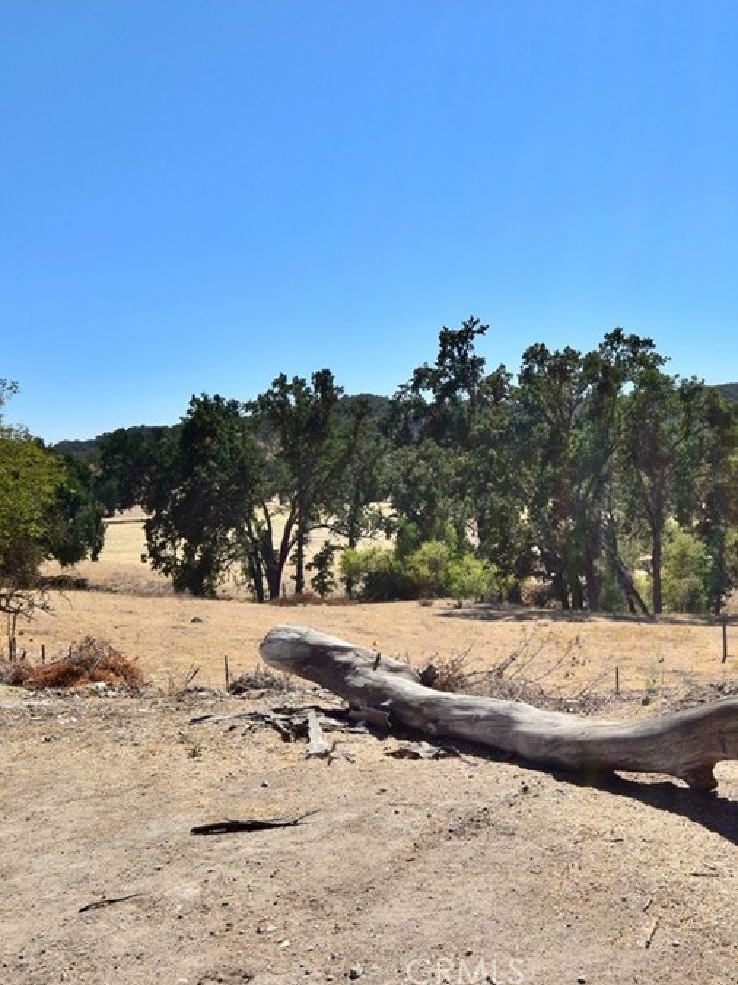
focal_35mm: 35
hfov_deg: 39.9
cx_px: 528
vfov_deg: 52.6
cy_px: 495
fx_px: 995
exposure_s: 1/500
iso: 360
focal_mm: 16
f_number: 11
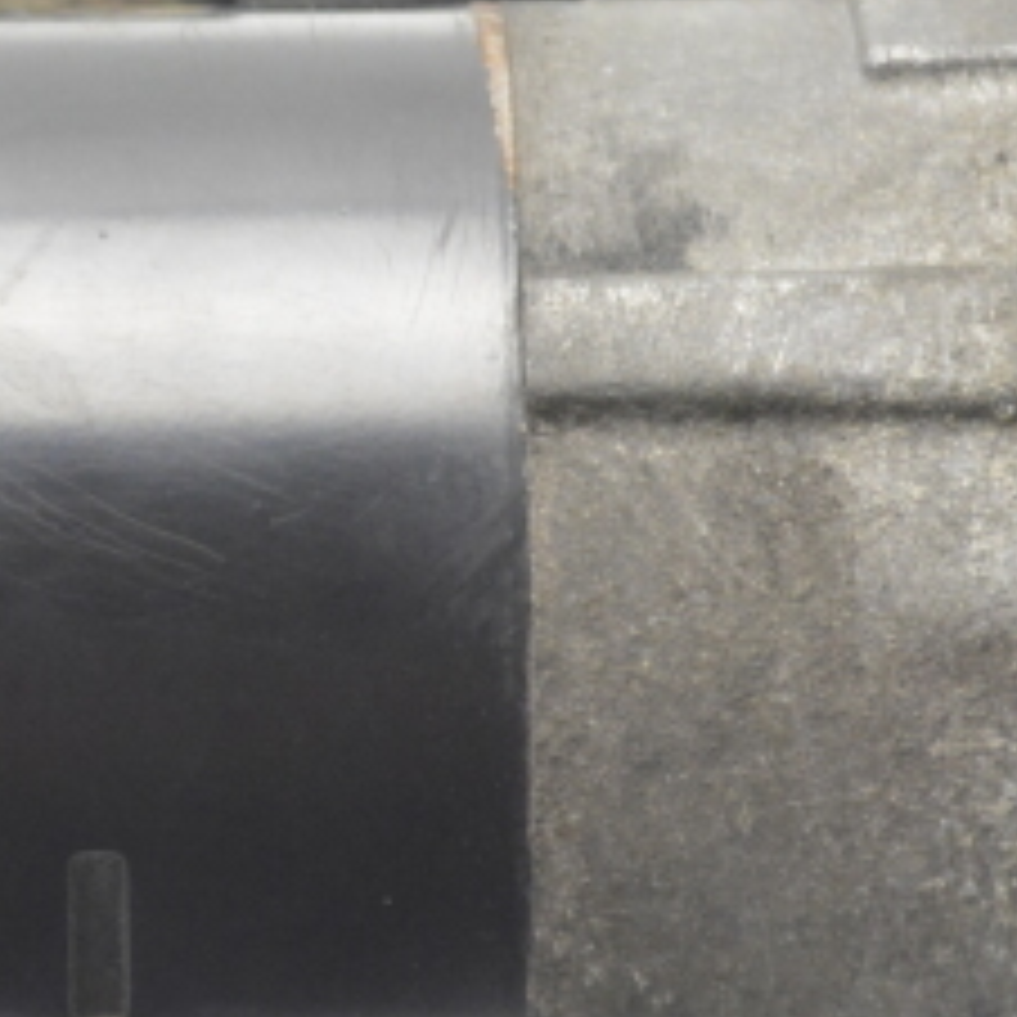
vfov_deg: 6.1
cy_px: 468
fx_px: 9606
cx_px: 140
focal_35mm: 289
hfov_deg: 6.1
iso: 2500
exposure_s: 1/160
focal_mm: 50
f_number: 6.3
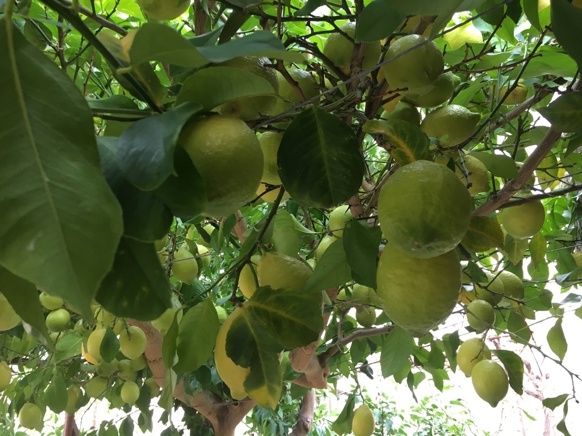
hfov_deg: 61.7
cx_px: 291
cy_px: 218
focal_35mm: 29
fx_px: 488
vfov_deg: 48.2
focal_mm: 4.15
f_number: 2.2
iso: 80
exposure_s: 1/33
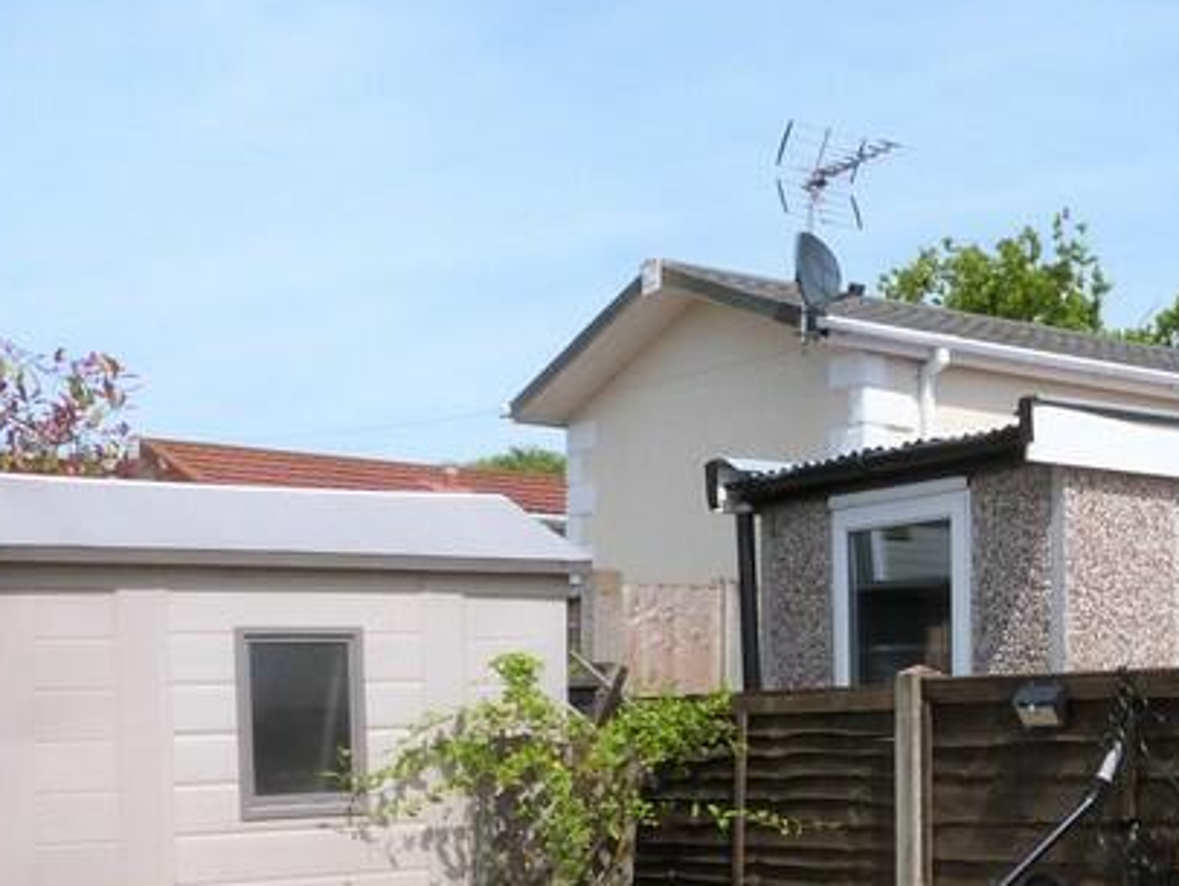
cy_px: 723
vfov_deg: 22.9
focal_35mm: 63
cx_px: 1080
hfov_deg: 29.3
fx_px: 2147
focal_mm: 4.5
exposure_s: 1/400
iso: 100
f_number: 5.6
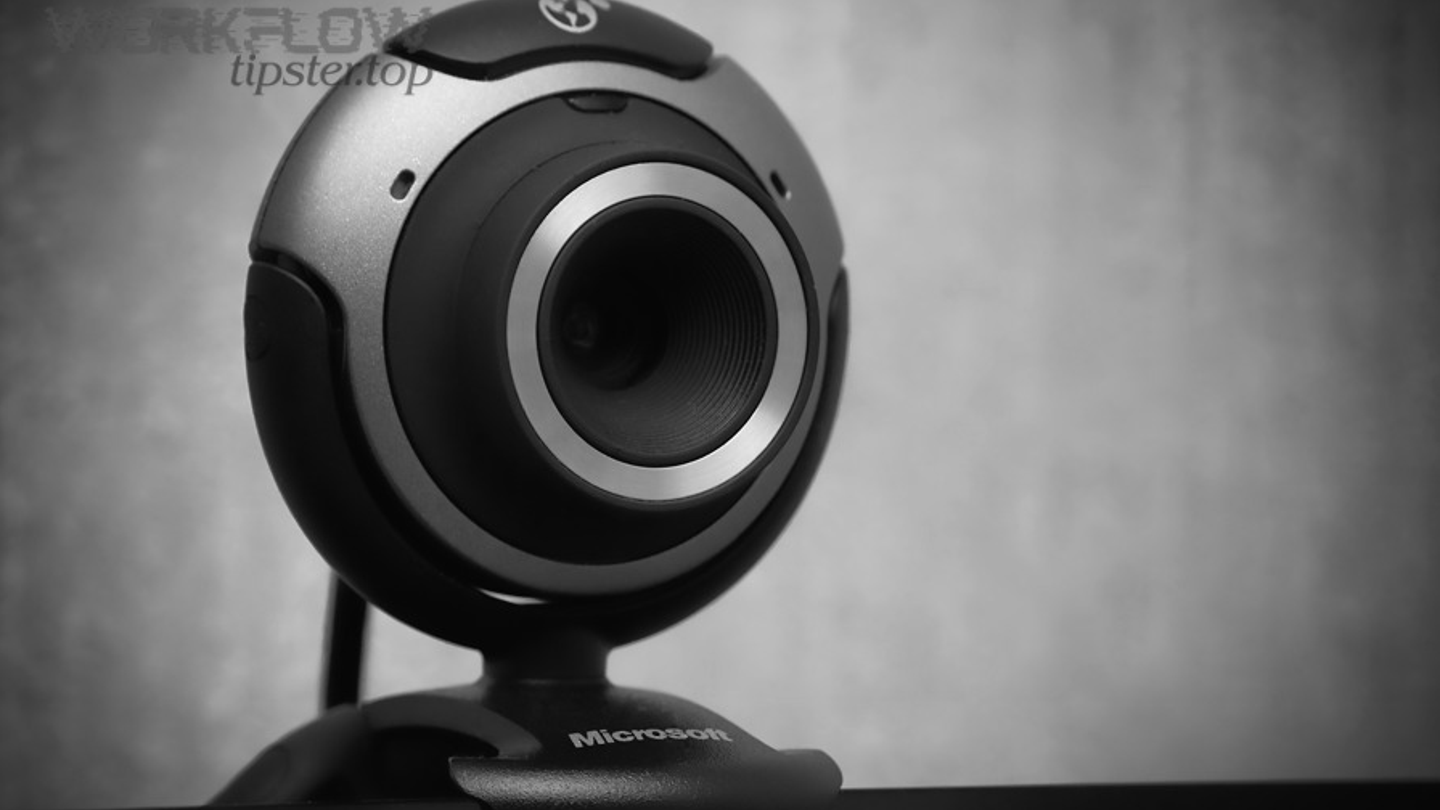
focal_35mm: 316
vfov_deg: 3.8
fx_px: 12066
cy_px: 442
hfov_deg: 6.8
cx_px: 718
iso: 400
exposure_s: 1/200
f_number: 8
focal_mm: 200
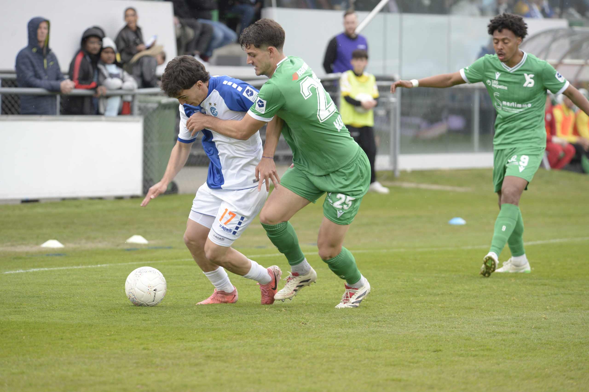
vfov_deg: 6.0
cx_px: 294
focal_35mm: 230
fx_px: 3759
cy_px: 196
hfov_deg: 9.0
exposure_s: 1/640
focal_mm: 230
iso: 1000
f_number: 5.3
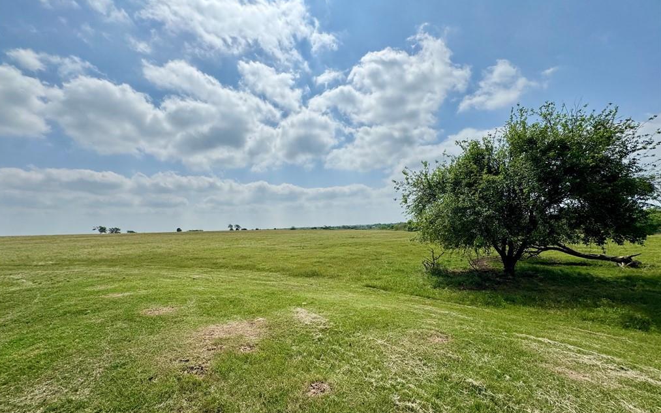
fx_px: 270
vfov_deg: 74.4
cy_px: 235
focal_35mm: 15
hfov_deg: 101.5
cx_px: 329
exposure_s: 1/4630
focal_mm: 2.22
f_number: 2.2
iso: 32
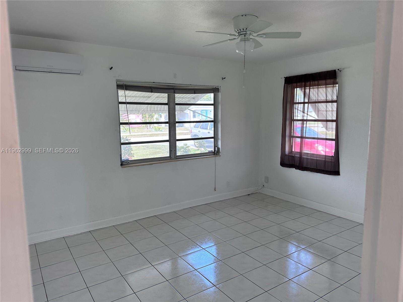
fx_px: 279
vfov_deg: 56.8
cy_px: 151
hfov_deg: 71.6
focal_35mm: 24
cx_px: 202
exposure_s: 1/139
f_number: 1.78
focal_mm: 6.86
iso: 100
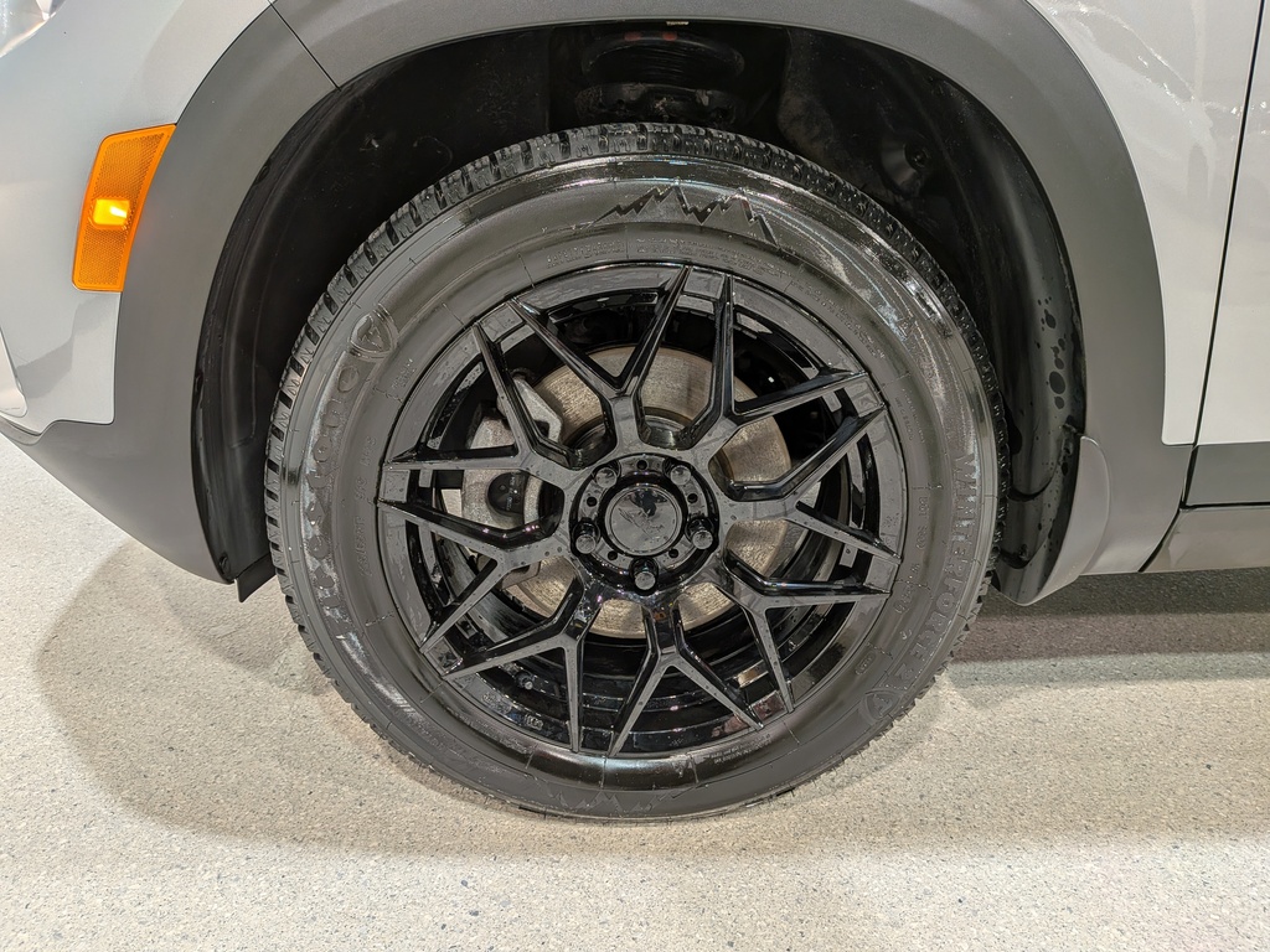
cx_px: 635
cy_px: 476
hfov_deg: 71.6
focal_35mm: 24
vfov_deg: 56.8
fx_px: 881
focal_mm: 4.53
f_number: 1.7
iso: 27
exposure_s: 1/161
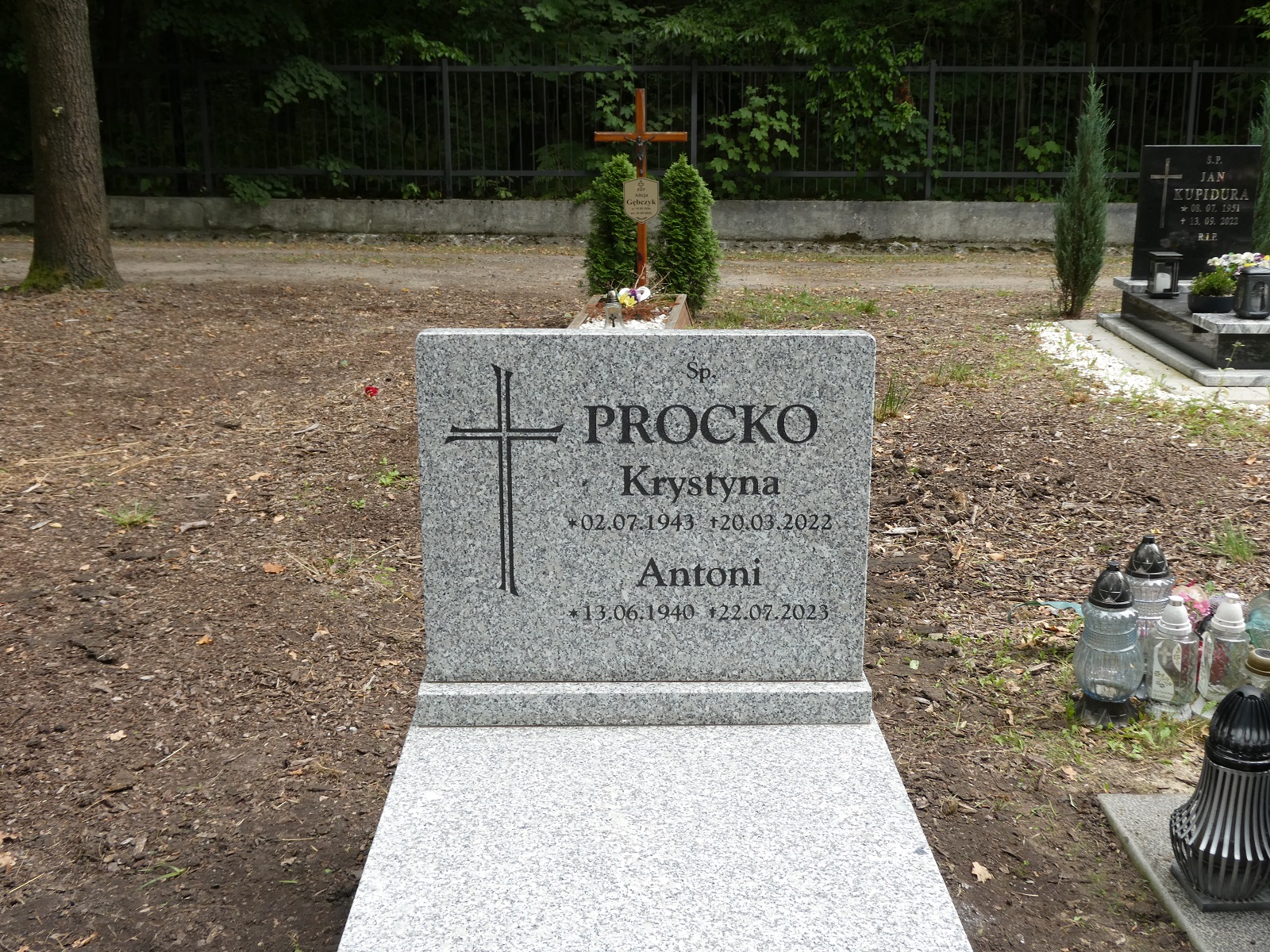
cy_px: 476
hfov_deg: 50.1
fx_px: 1357
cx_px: 635
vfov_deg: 38.7
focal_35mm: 37
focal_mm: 6.7
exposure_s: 1/80
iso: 80
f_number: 3.7
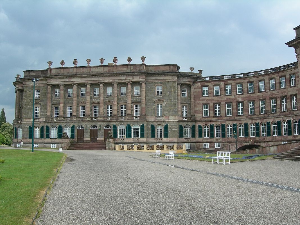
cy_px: 112
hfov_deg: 49.0
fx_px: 329
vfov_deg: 37.7
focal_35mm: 38
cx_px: 150
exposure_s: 1/180
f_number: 4.8
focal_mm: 7.8
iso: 50
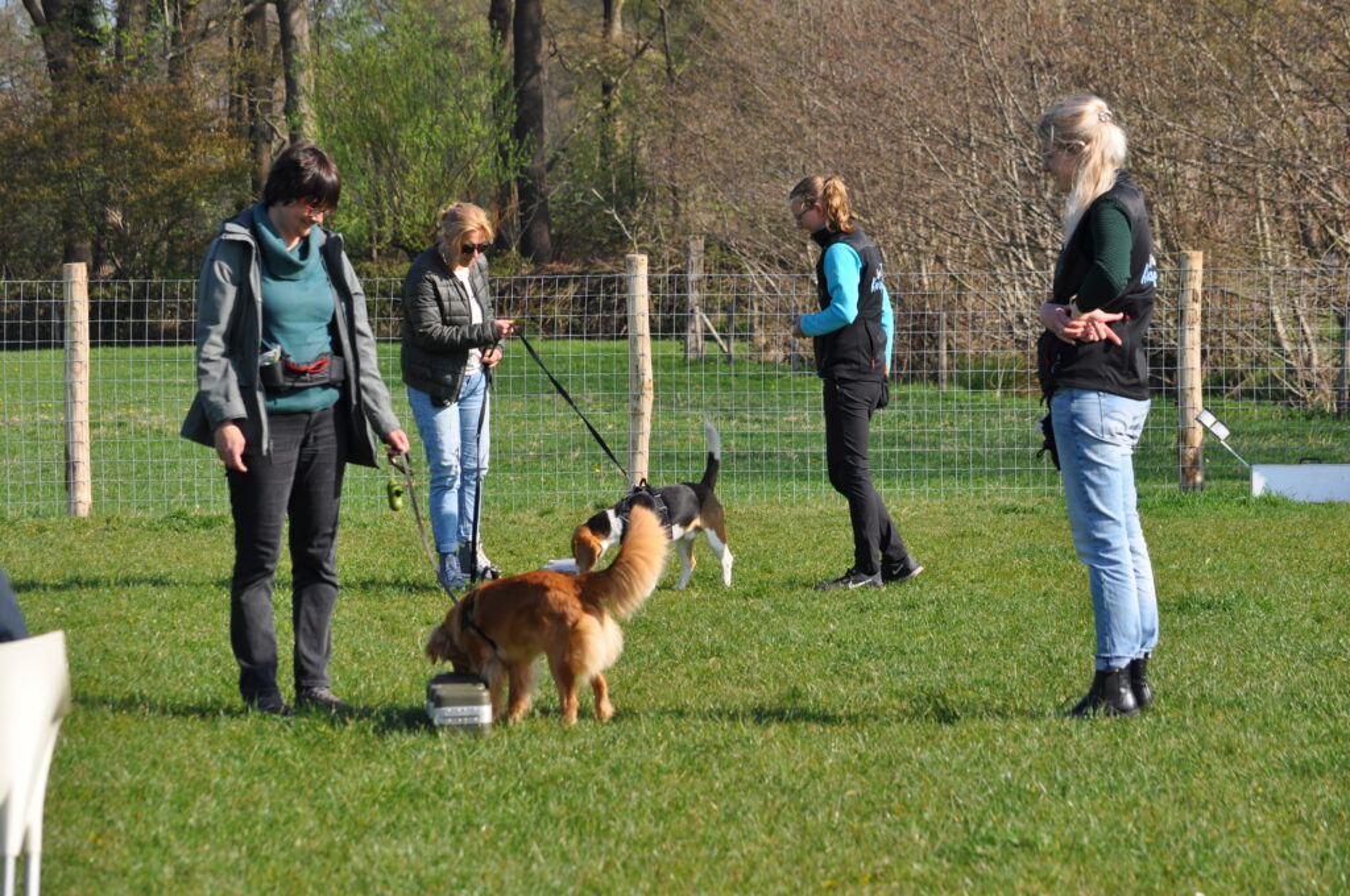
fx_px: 6180
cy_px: 448
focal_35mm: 165
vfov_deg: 8.3
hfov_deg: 12.5
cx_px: 675
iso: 200
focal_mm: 110
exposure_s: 1/400
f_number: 7.1
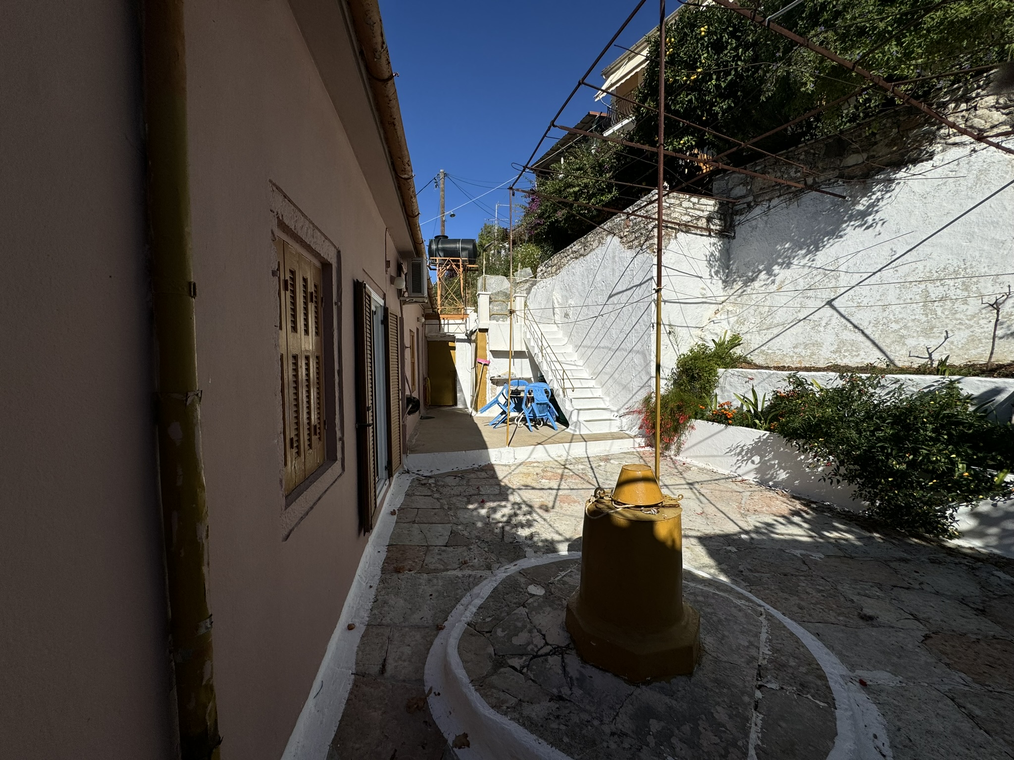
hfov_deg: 102.1
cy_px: 380
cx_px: 507
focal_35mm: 14
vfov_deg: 85.7
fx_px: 410
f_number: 2.2
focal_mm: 2.22
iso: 40
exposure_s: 1/4926
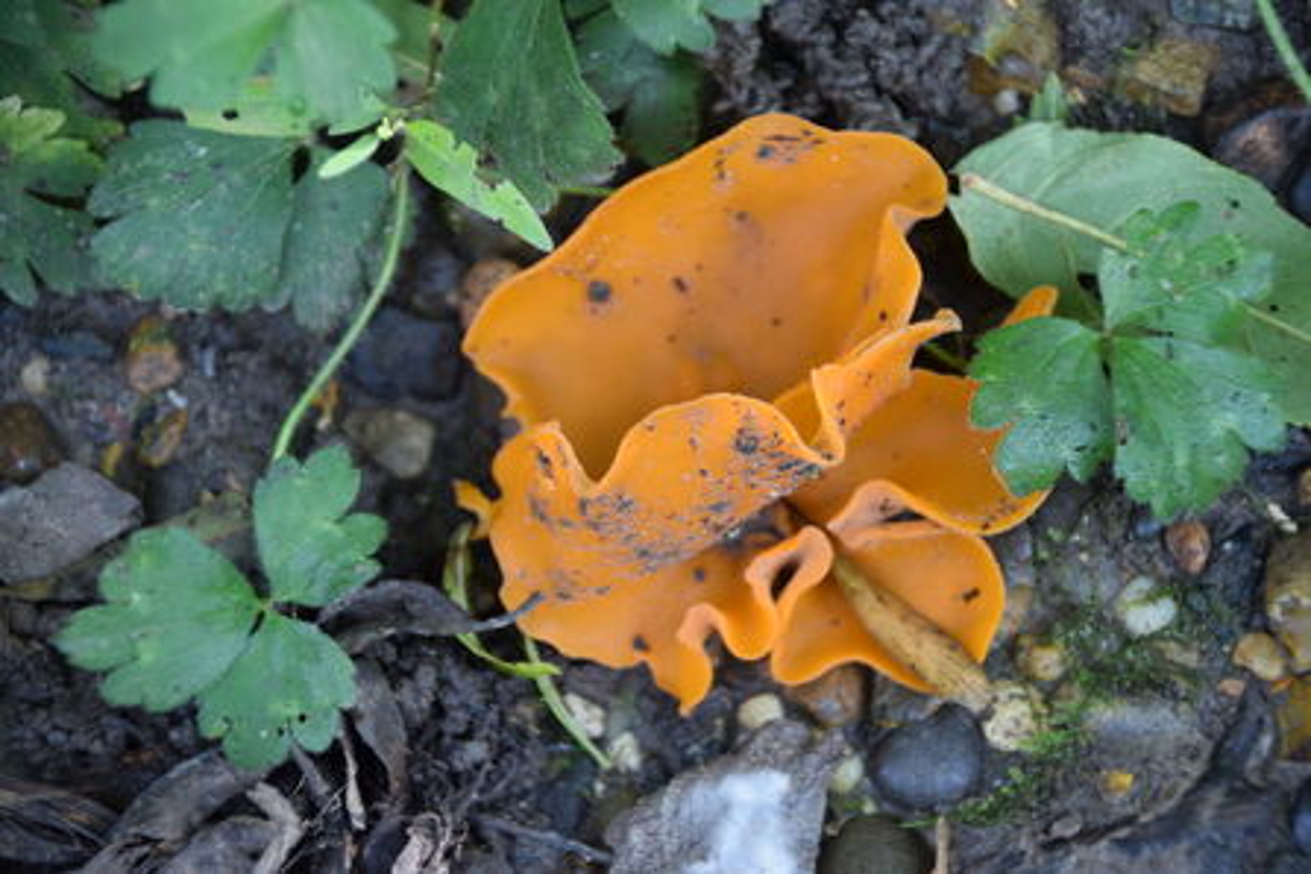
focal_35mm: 195
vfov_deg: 7.0
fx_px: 7101
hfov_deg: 10.5
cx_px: 656
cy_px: 437
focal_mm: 130
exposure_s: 1/60
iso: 720
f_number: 6
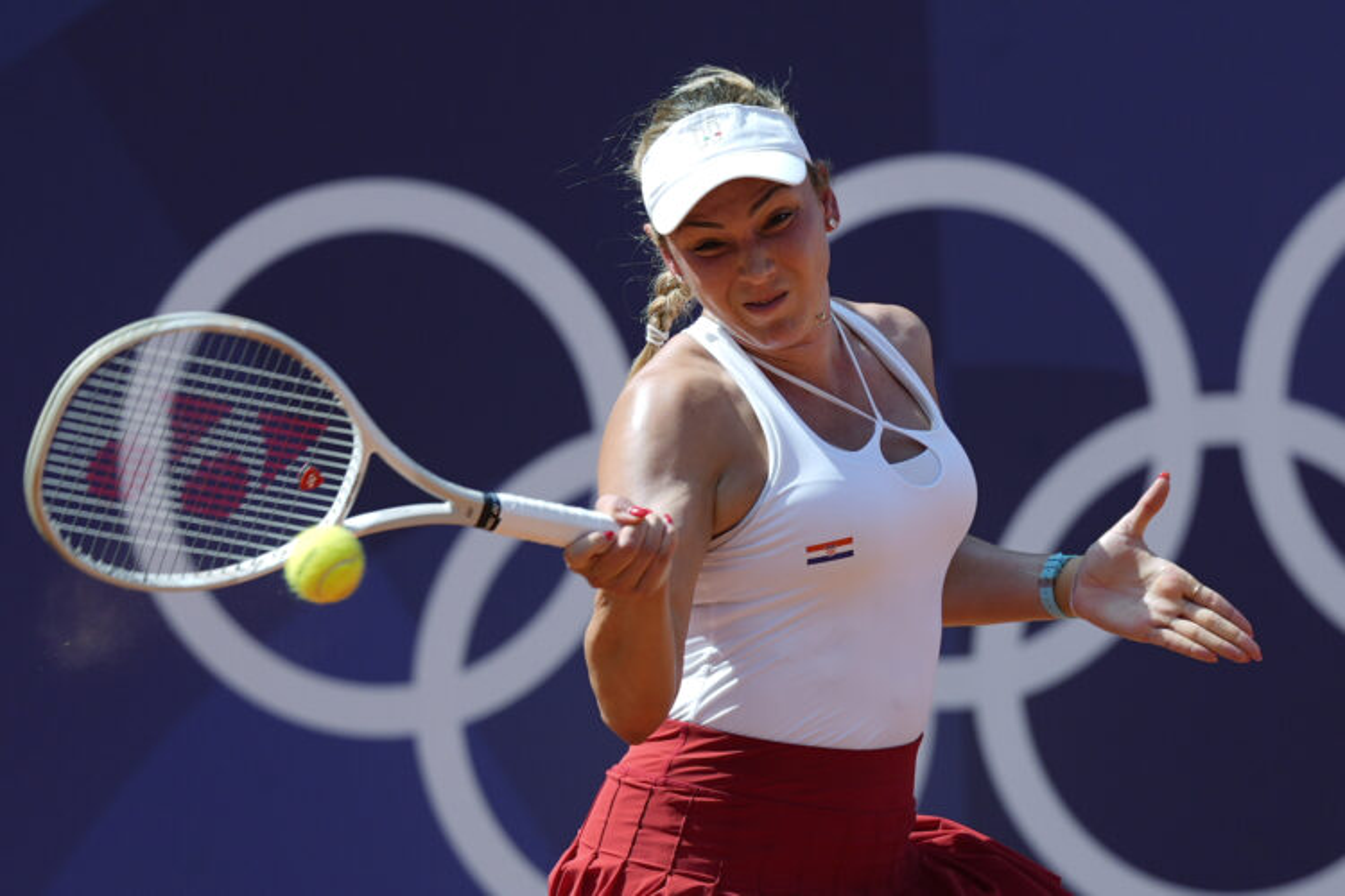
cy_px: 448
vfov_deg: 4.6
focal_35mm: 300
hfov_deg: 6.9
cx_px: 672
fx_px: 11207
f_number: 3.5
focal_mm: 300
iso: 200
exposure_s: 1/2000
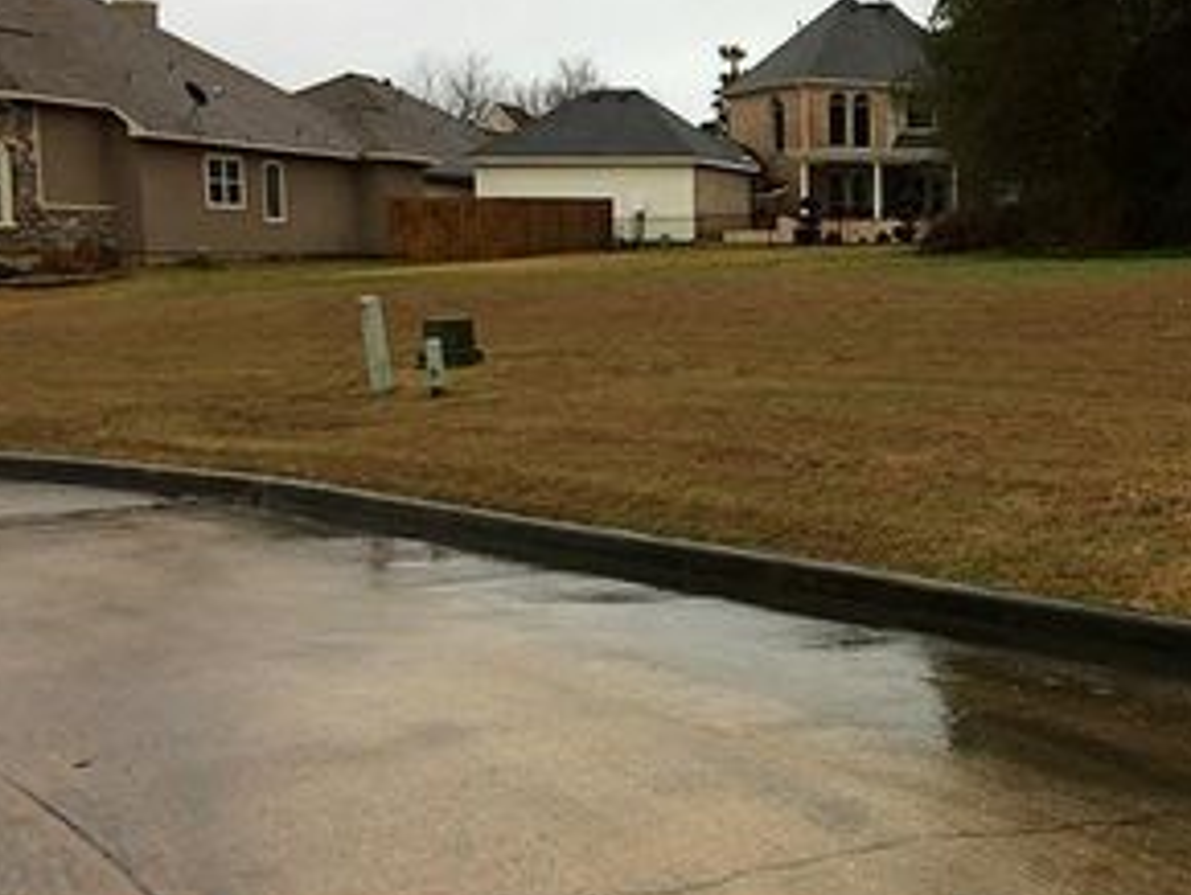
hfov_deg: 36.5
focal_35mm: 50
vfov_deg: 29.1
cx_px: 994
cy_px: 478
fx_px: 1722
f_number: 2.2
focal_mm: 4.15
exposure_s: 1/214
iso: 32
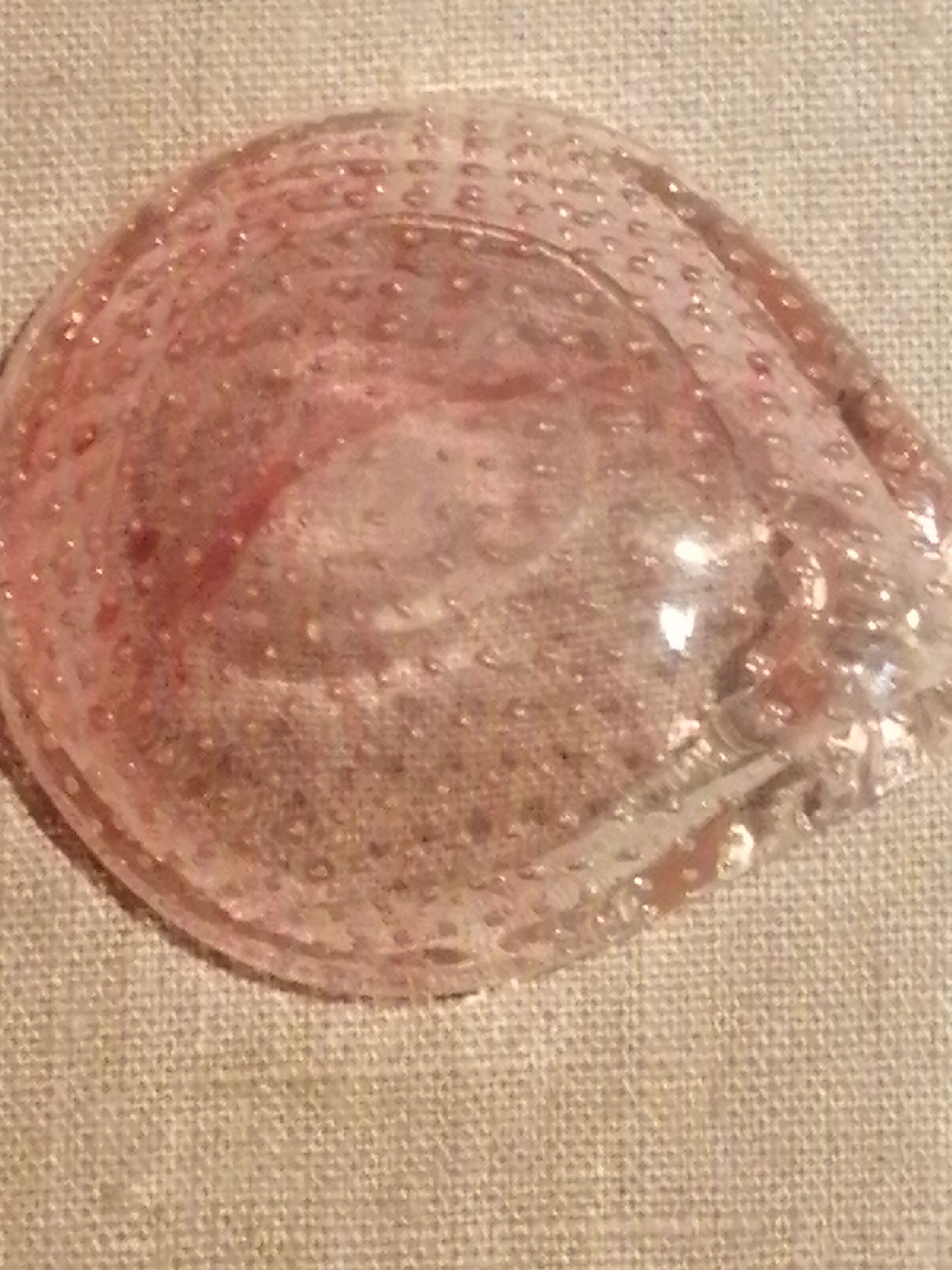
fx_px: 4914
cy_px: 543
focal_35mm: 134
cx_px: 512
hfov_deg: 11.1
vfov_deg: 14.7
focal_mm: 3.62
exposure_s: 1/33.3
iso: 250
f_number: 1.8
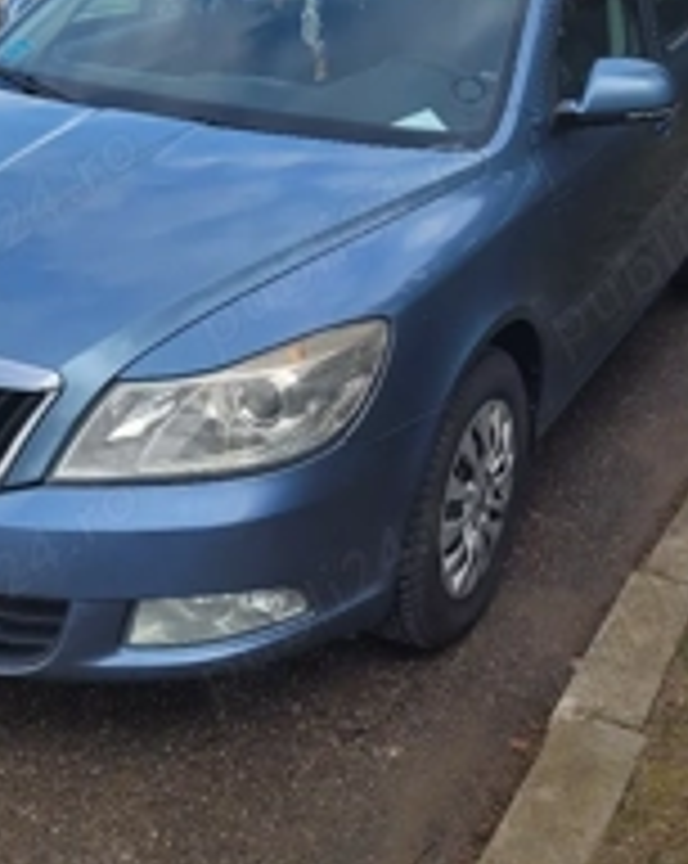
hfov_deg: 28.4
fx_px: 1352
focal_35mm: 53
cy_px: 292
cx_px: 432
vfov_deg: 35.1
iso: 40
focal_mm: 5.4
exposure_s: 1/769
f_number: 1.8
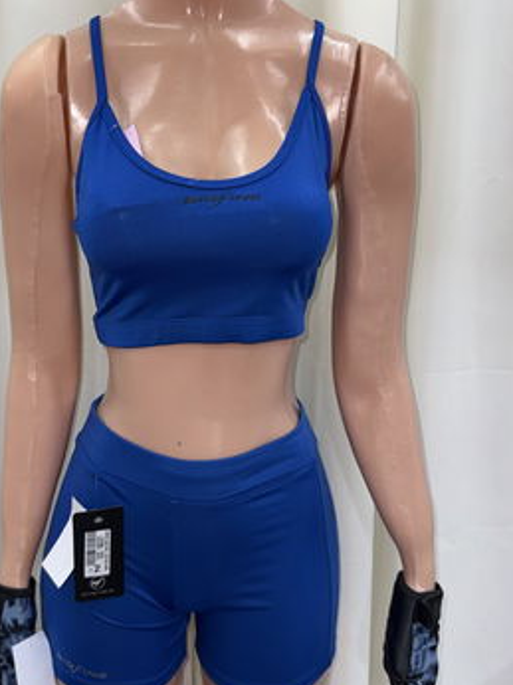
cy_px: 320
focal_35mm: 37
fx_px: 732
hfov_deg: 38.4
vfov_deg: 50.1
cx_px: 202
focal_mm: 6.76
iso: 64
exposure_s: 1/100
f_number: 1.78
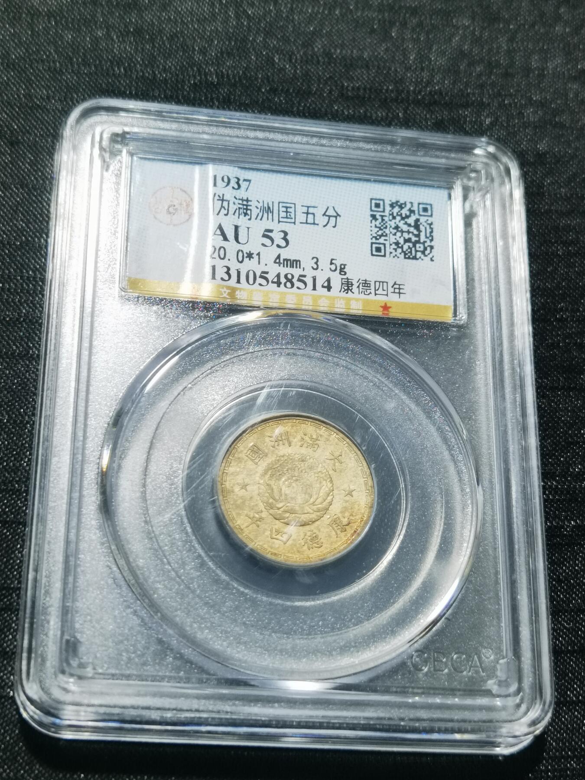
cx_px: 292
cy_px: 390
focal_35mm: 58
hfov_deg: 25.2
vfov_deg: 33.2
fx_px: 1307
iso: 160
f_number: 1.9
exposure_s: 1/100
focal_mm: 6.67
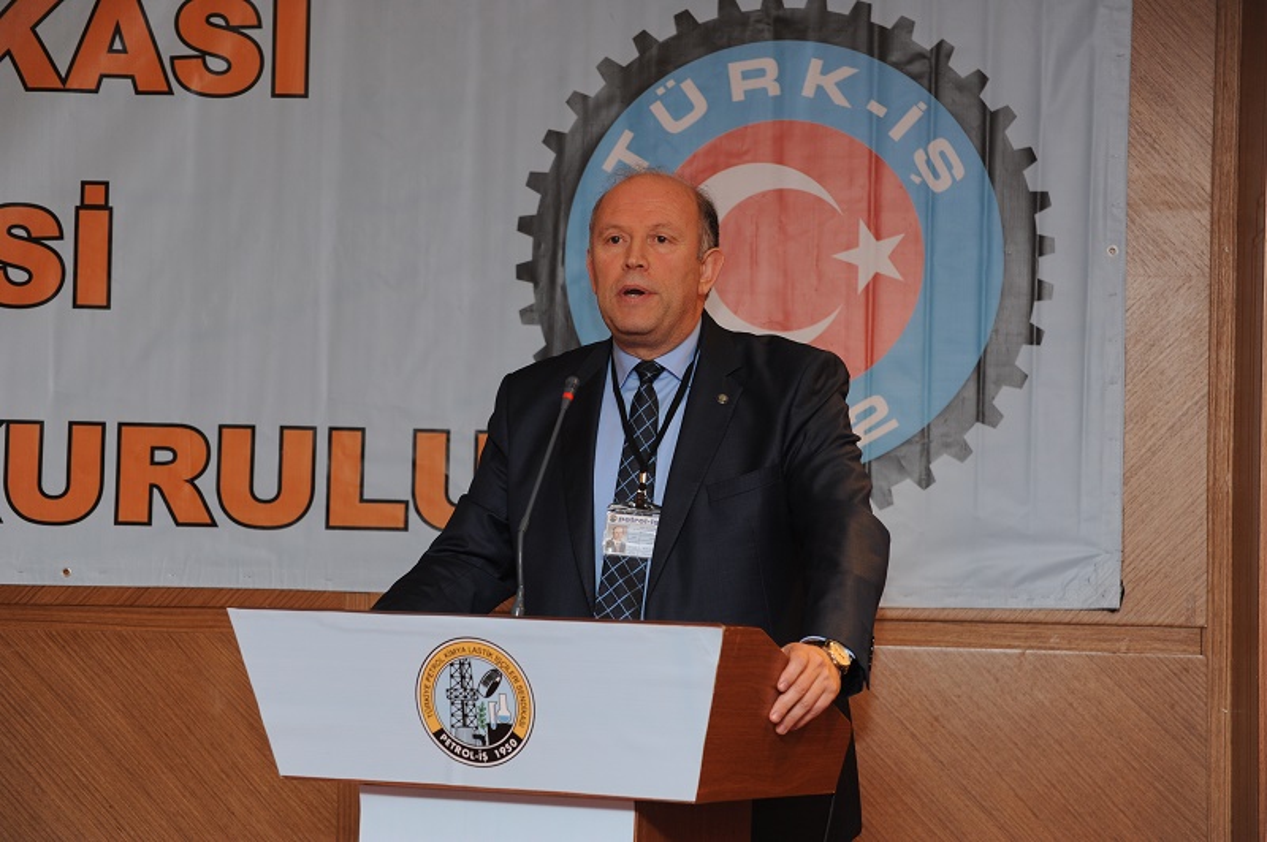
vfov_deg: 13.9
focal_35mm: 98
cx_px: 634
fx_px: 3446
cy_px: 421
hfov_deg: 20.8
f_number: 5.6
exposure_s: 1/60
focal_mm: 98
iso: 1000
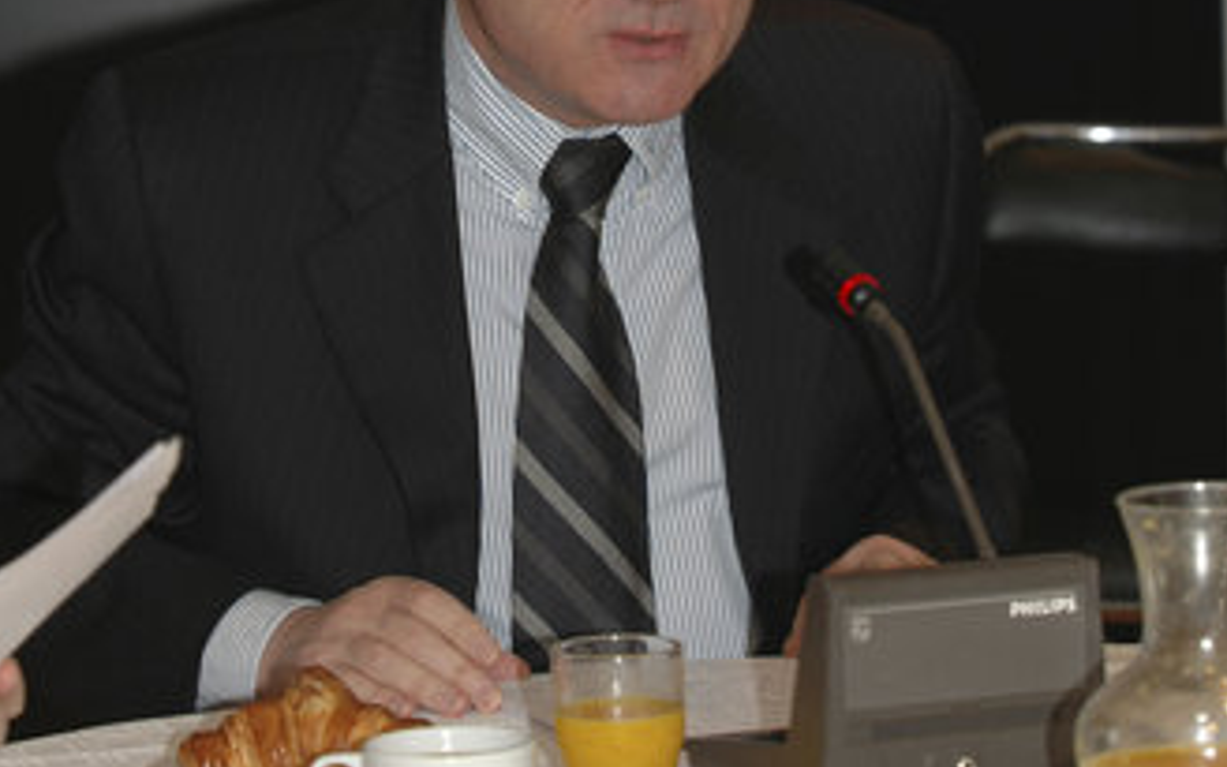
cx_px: 614
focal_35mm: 186
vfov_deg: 7.0
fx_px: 6220
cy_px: -22
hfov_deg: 11.3
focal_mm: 80
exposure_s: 1/60
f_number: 4
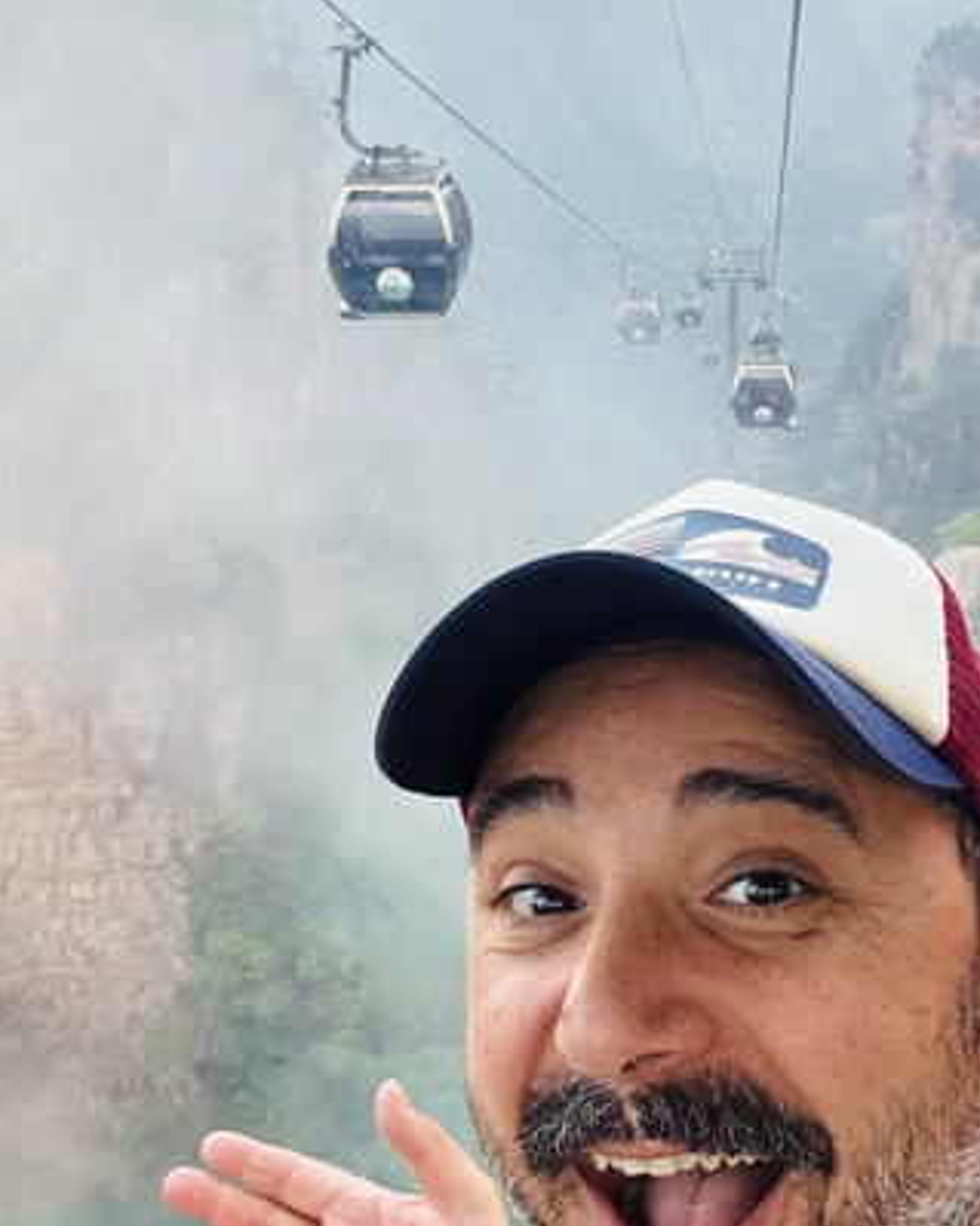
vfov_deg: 38.0
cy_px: 653
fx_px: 1777
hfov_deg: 30.6
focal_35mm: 49
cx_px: 667
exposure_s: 1/82
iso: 80
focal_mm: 2.69
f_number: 1.9
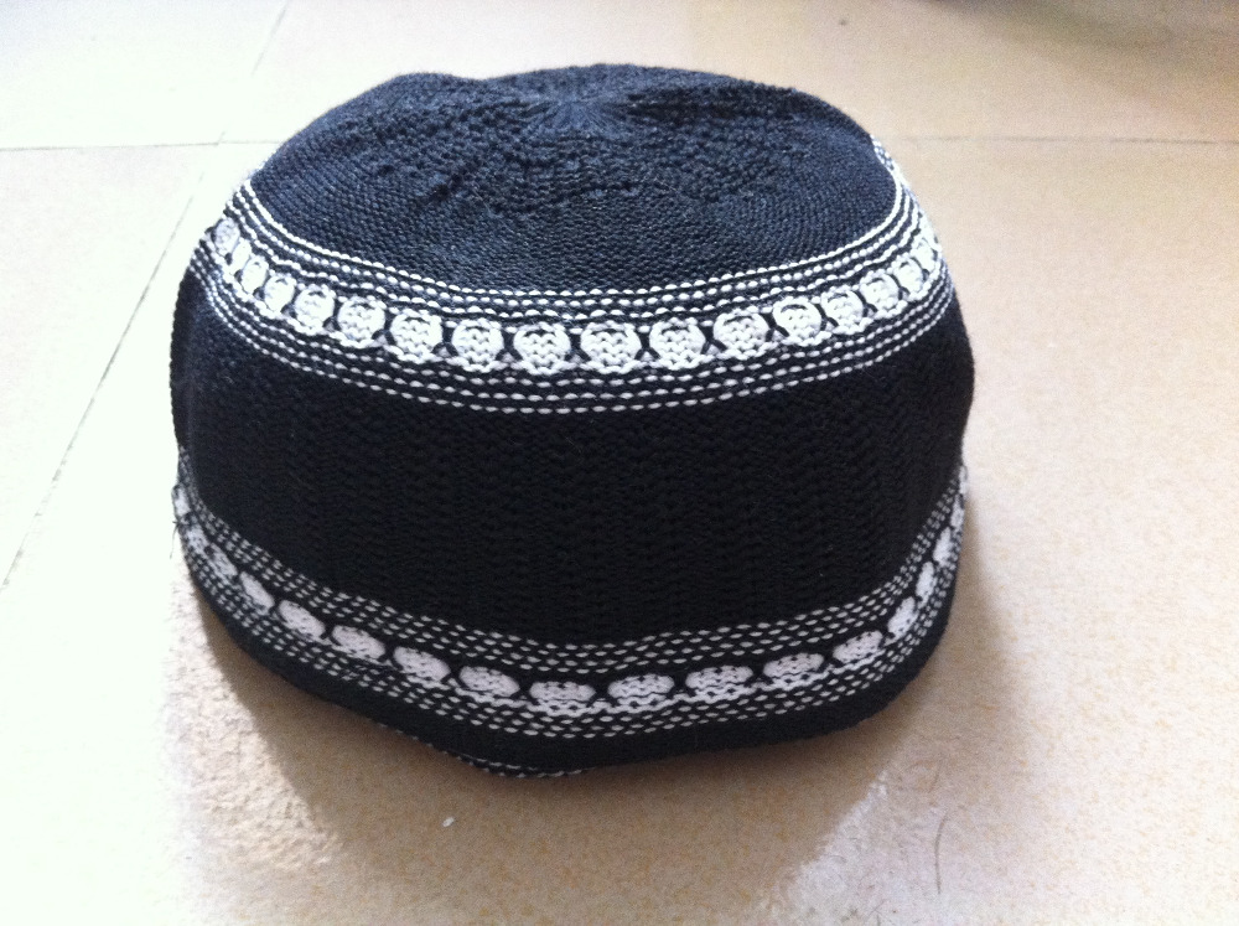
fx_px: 1251
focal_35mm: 35
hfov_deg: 52.7
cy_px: 463
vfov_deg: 40.6
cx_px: 620
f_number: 2.8
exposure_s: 1/15
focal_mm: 3.85
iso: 320
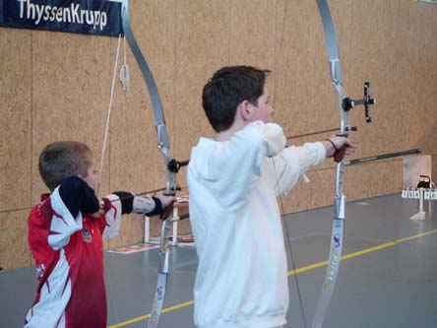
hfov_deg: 20.2
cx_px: 218
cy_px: 164
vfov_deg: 15.2
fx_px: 1225
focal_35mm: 97
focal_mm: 15
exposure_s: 1/50
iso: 100
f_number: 3.5
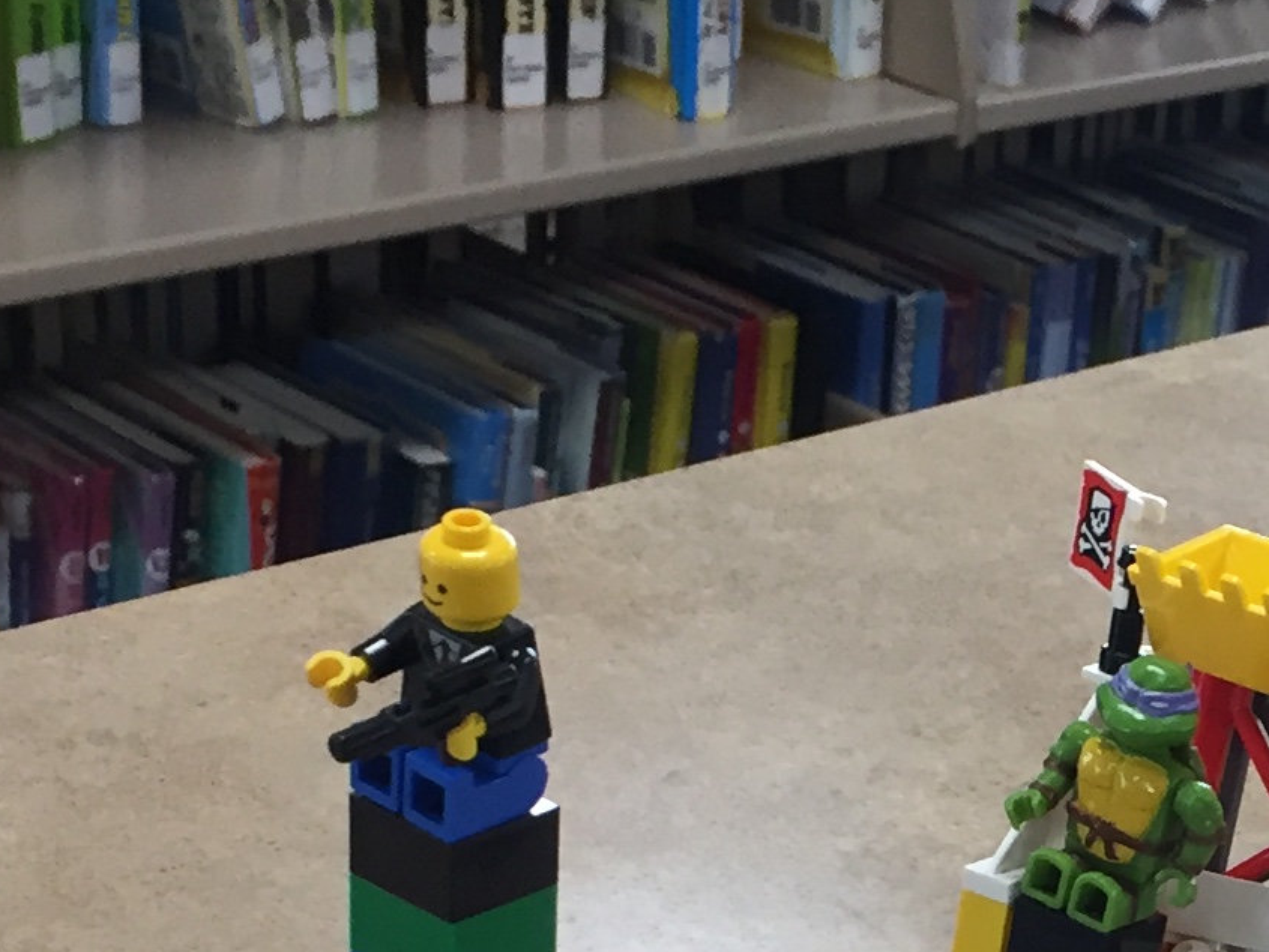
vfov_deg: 12.6
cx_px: 1521
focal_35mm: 112
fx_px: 4106
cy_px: 1398
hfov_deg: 16.8
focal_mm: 4.15
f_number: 2.2
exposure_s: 1/30
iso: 64
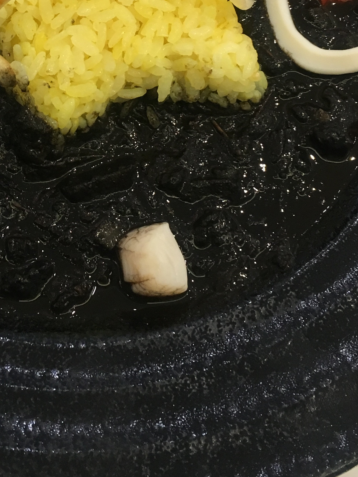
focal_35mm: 64
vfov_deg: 29.4
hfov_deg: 22.6
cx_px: 65
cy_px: 83
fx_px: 883
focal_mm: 4.15
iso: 80
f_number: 2.2
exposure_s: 1/30
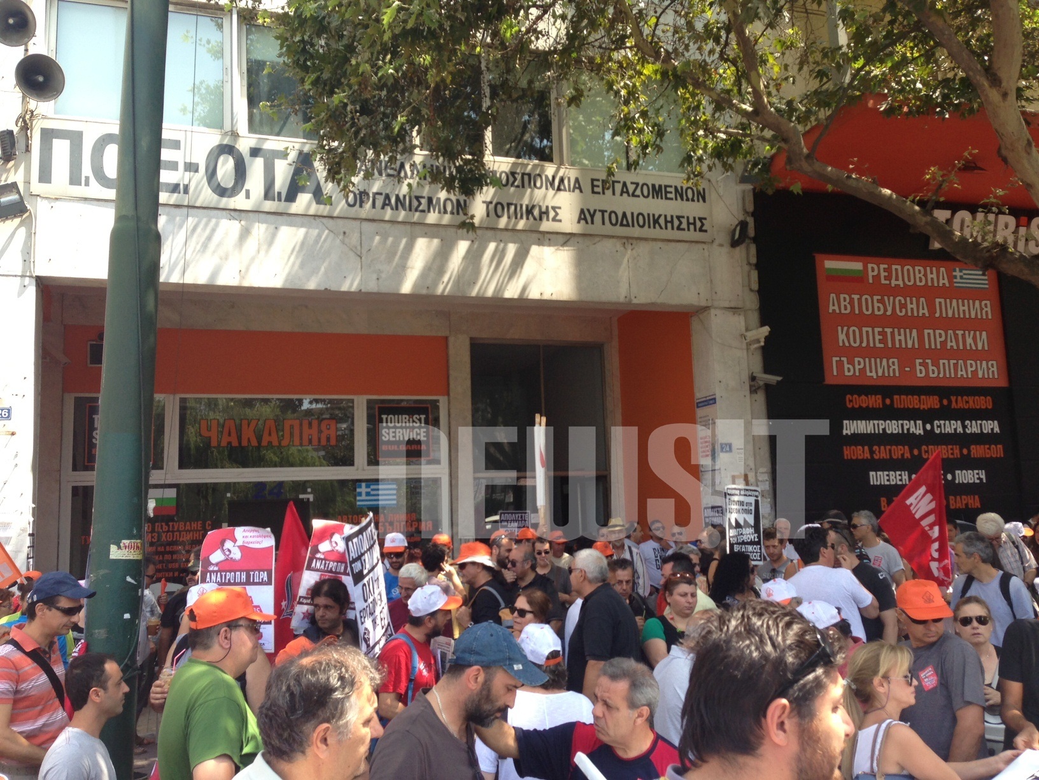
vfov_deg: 42.9
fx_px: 990
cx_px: 520
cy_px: 390
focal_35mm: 33
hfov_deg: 55.4
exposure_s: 1/278
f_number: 2.4
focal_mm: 4.13
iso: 50
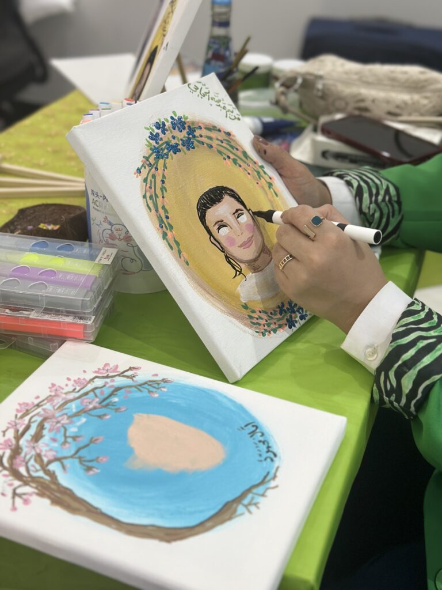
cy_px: 295
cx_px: 221
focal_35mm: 48
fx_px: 817
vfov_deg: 39.7
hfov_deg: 30.3
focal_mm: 6.86
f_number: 1.78
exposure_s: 1/50
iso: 200
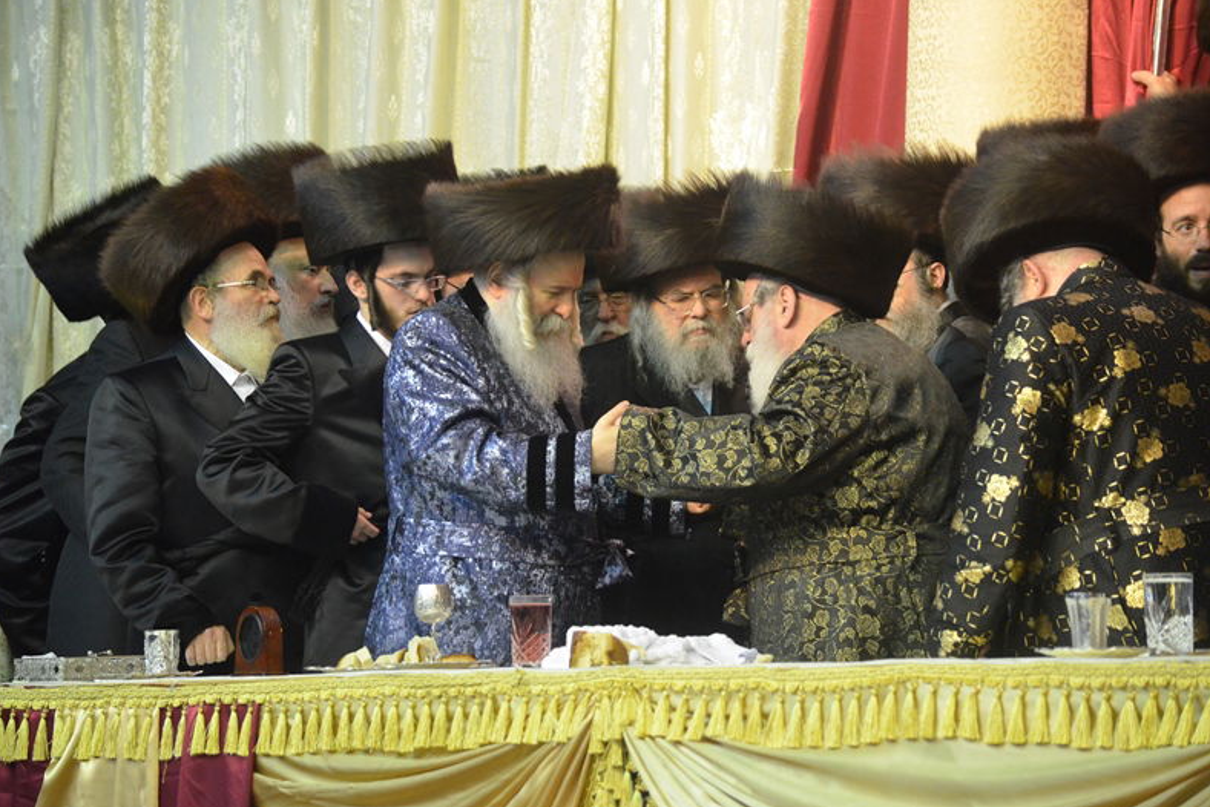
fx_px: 5915
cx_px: 598
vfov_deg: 7.8
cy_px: 402
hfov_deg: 11.7
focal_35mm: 176
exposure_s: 1/100
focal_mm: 116
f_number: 4.8
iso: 3200
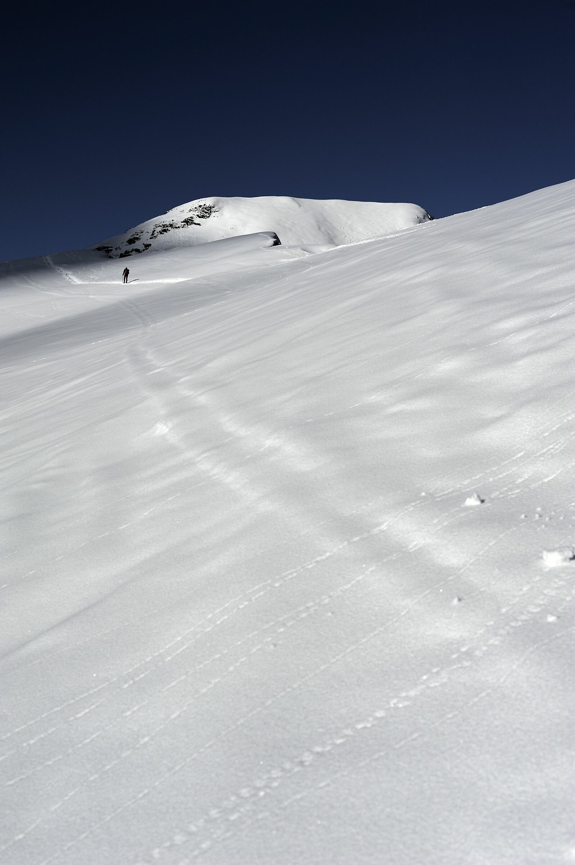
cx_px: 288
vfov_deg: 39.6
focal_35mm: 50
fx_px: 1199
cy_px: 432
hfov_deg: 27.0
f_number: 6.3
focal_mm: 50
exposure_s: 1/1000
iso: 200
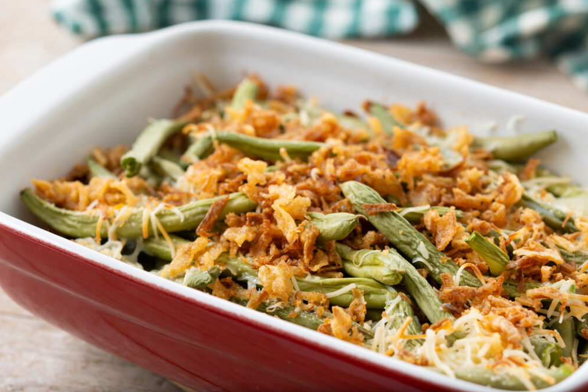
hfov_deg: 22.1
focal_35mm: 92
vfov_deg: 14.9
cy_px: 194
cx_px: 288
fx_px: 1503
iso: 100
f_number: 4.5
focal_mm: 60
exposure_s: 1/250
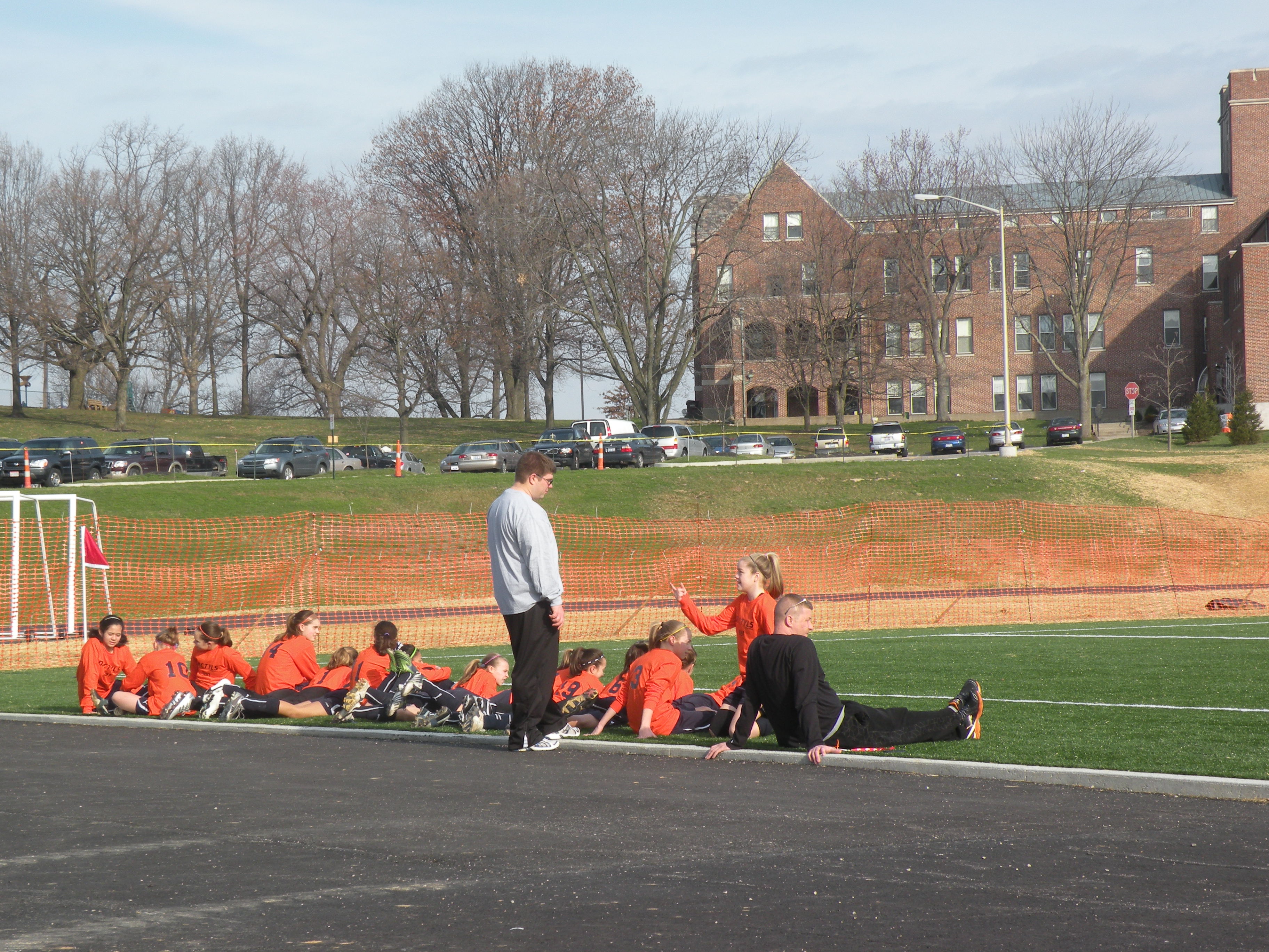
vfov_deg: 17.6
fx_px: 3079
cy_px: 476
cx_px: 634
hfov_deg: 23.3
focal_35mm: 84
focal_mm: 14.9
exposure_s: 1/228
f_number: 5.6
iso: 64
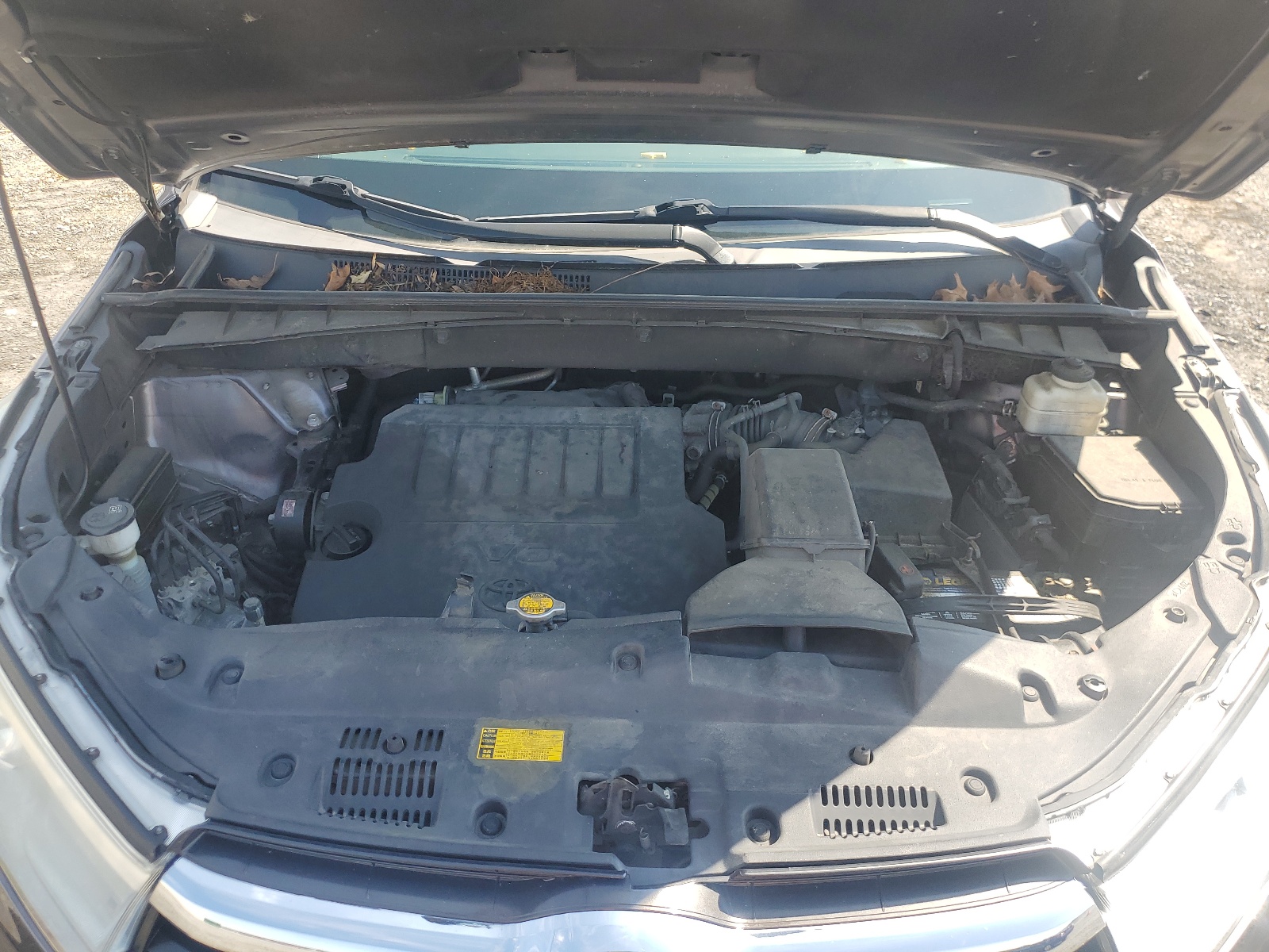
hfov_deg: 67.3
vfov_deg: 53.1
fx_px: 953
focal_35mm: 26
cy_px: 476
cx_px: 634
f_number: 1.5
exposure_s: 1/667
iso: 50
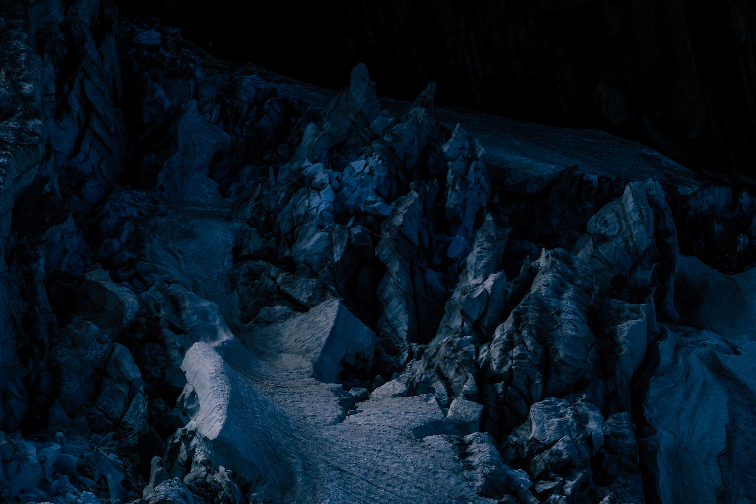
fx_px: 3465
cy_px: 252
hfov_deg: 12.5
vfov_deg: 8.3
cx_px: 378
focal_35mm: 165
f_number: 13
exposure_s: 1/800
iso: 400
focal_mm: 110
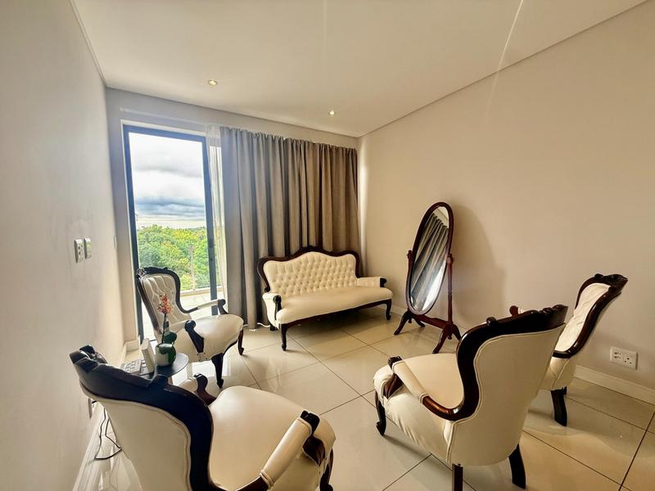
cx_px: 328
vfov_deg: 85.7
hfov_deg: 102.1
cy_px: 246
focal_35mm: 14
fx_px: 265
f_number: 2.2
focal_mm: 2.22
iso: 64
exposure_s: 1/113
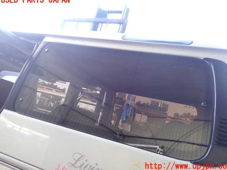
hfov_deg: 58.4
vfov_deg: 45.4
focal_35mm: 31
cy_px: 83
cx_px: 116
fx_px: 203
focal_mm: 5.4
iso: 100
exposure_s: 1/60
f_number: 2.3
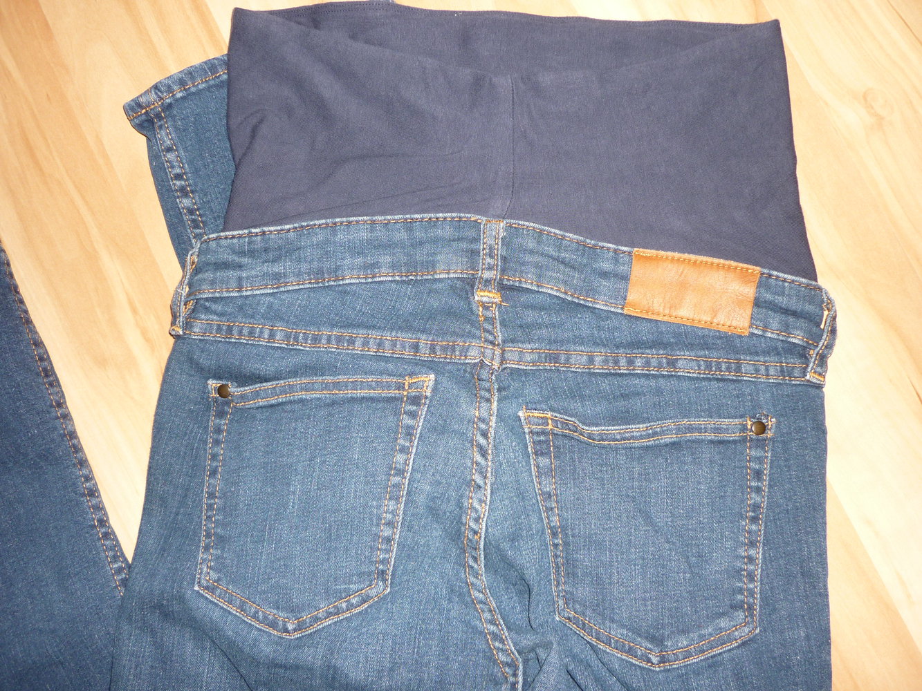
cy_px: 346
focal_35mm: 33
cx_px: 461
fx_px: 879
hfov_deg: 55.3
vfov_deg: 43.0
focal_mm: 5.5
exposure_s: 1/30
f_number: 2.8
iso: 100
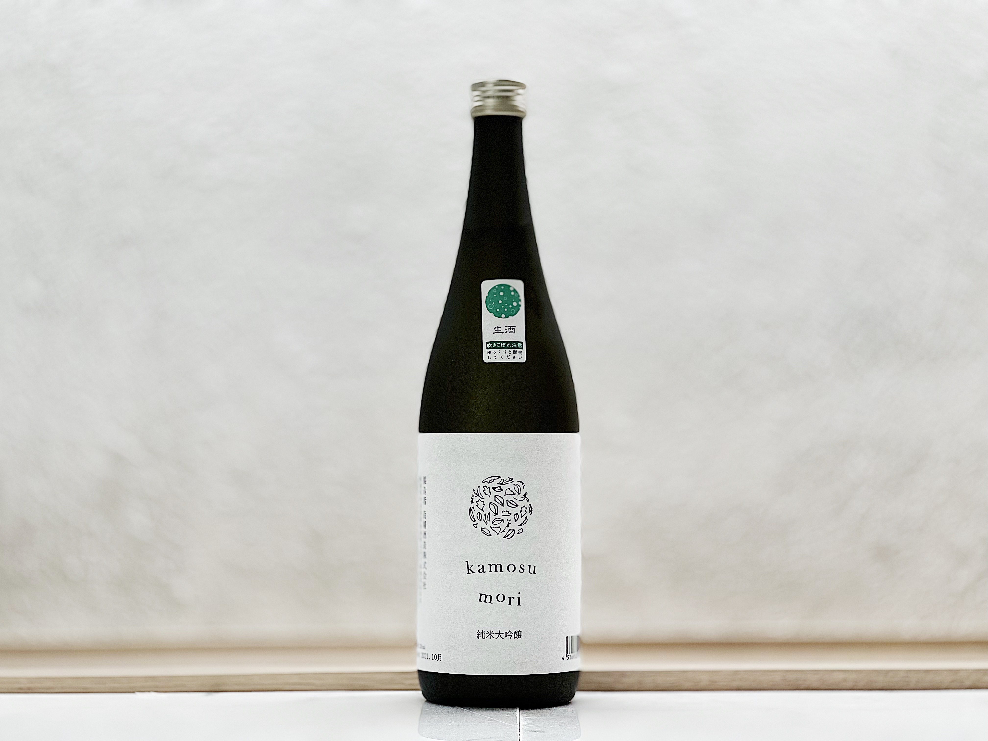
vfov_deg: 19.1
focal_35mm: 77
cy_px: 370
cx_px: 494
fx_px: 2198
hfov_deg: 25.3
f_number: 2.8
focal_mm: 9
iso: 125
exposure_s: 1/100
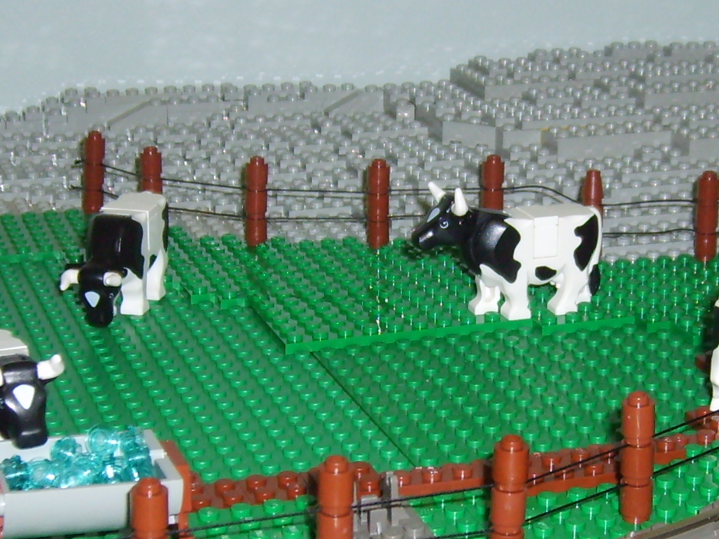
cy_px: 380
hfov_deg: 22.7
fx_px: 1786
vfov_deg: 17.1
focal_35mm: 86
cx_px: 446
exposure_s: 1/45
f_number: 2.8
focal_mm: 5.8
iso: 100
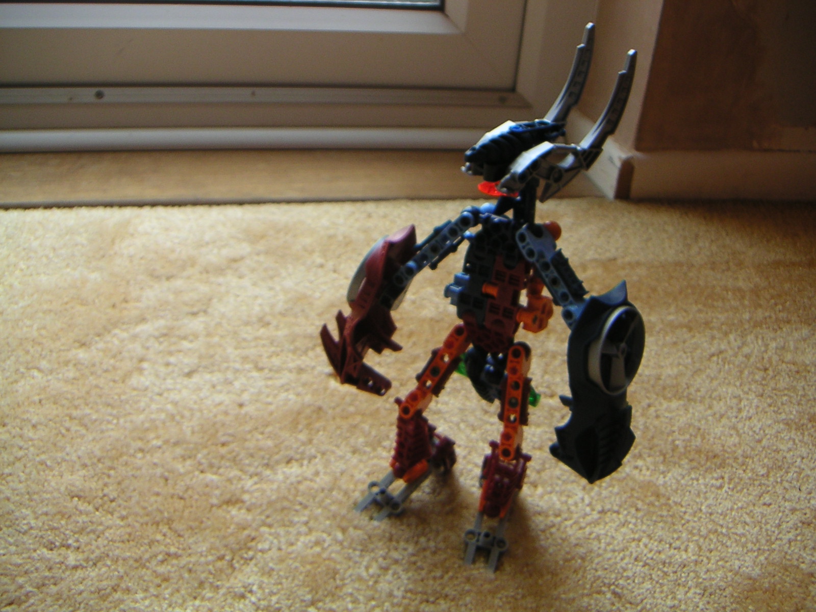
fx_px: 919
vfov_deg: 36.8
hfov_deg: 47.9
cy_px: 306
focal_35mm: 39
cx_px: 408
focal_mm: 5.1
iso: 64
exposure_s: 1/45
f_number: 2.9
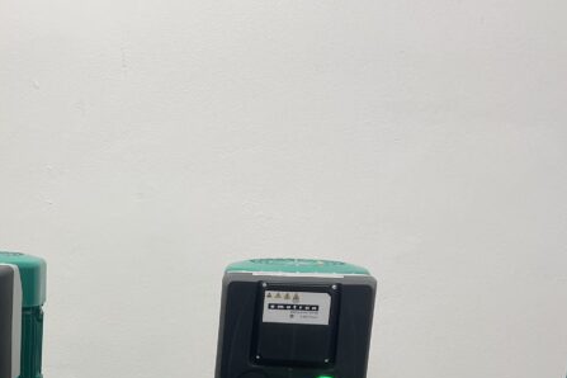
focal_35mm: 62
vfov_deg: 20.7
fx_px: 976
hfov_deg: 29.2
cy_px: 436
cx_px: -62
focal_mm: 4.2
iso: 50
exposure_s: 1/100
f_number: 1.6
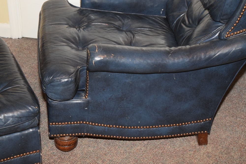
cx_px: 123
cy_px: 82
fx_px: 564
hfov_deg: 24.6
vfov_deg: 16.6
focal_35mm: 82
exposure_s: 1/60
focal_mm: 55
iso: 3200
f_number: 5.6
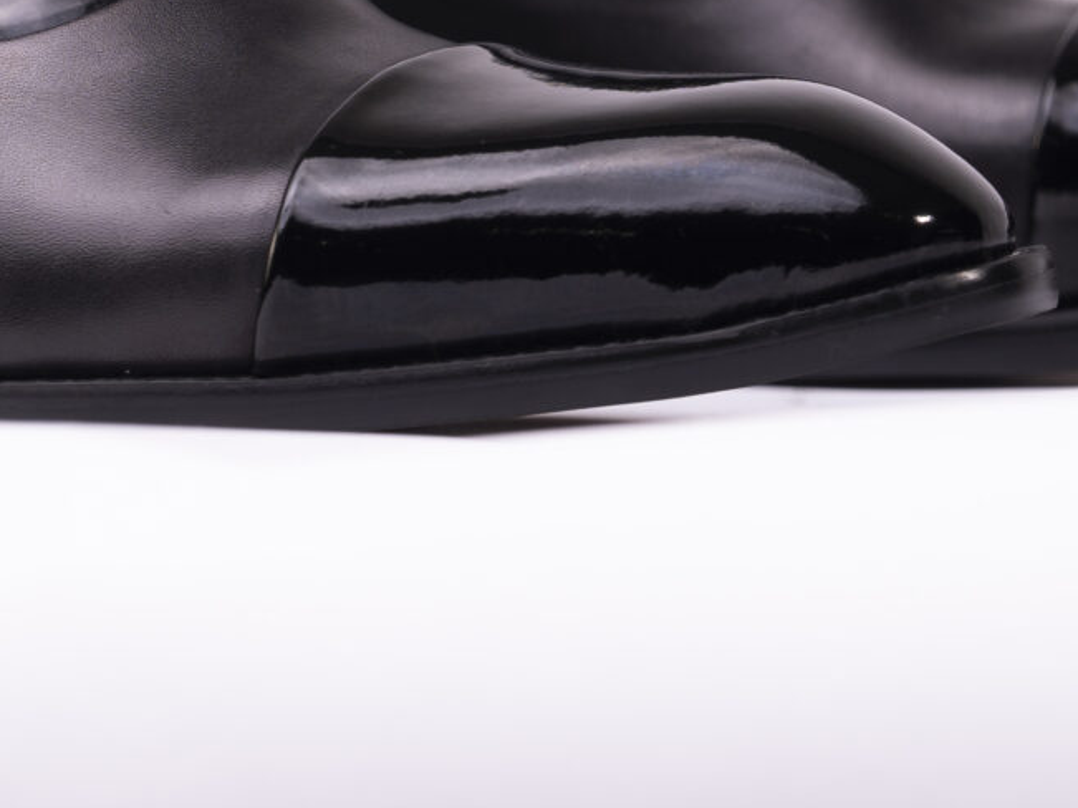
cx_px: 394
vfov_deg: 2.0
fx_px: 23321
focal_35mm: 749
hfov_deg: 2.6
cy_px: -372
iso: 100
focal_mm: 198
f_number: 5
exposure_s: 1/100
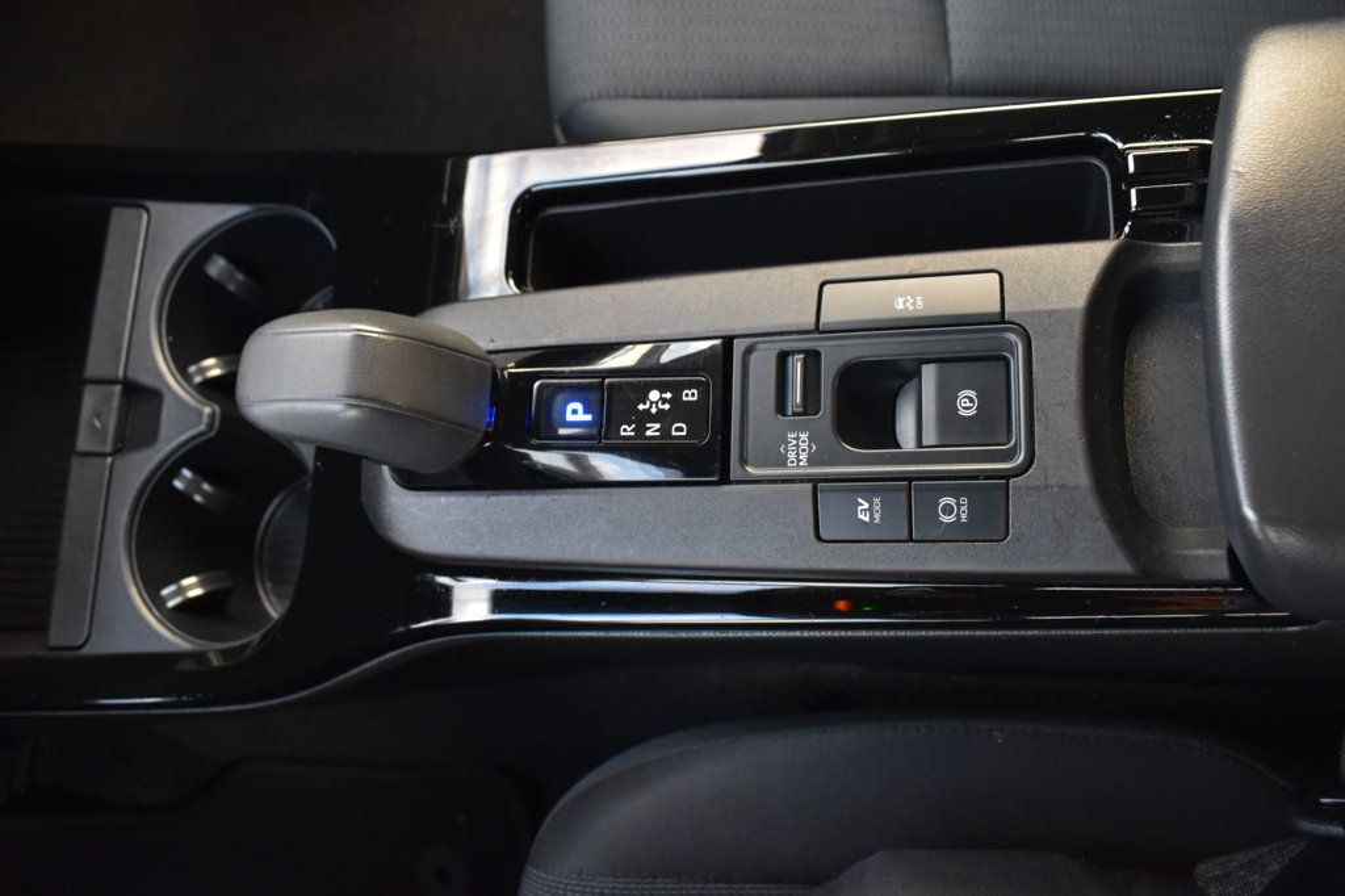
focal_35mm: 30
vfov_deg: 43.6
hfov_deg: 61.9
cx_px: 672
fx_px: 1120
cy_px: 448
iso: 1600
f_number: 6.3
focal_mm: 20
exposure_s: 1/15
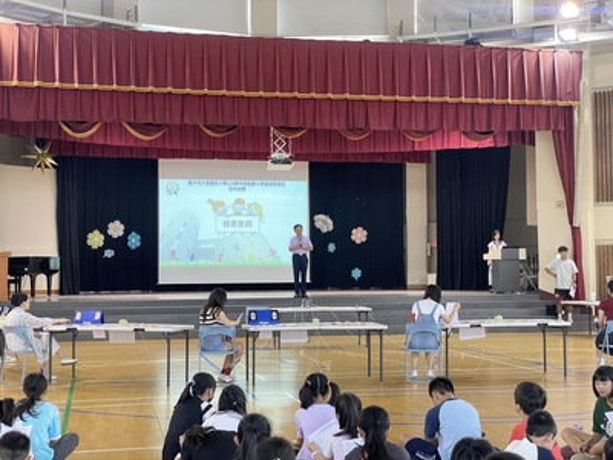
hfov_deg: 36.8
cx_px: 306
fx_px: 921
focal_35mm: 52
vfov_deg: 28.0
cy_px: 230
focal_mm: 6
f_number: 2
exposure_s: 1/60
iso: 320
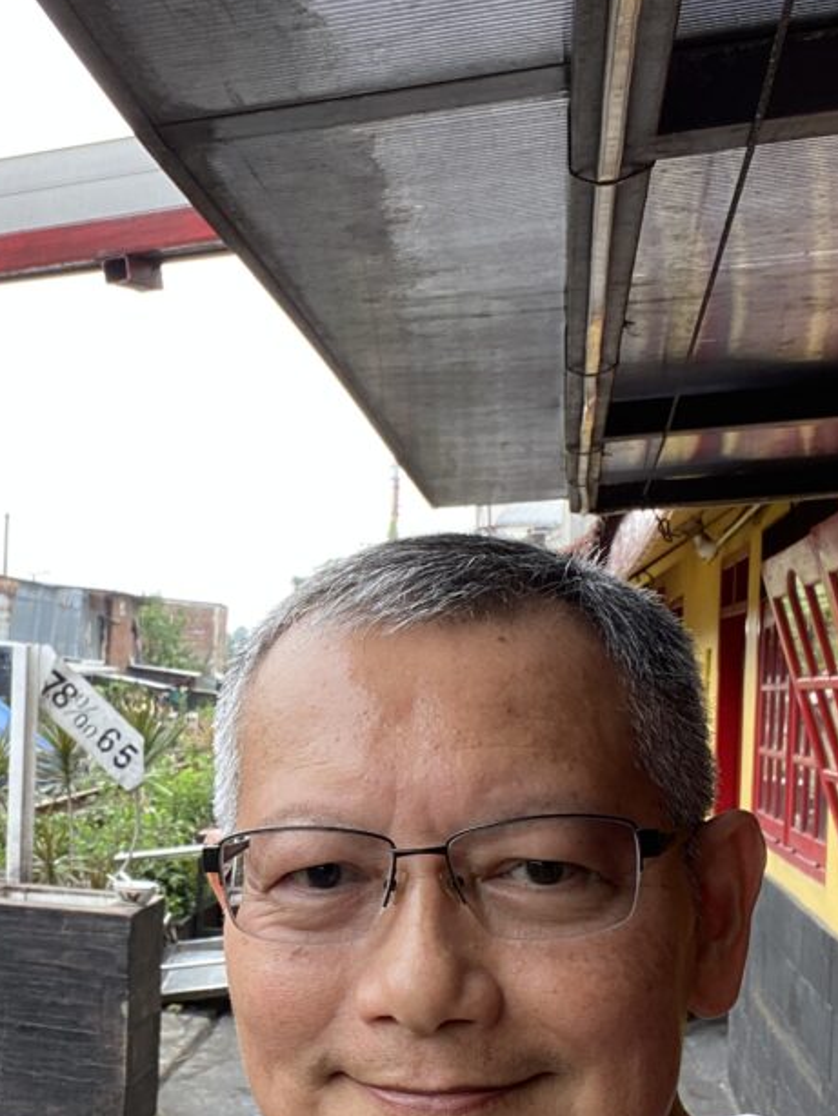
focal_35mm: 50
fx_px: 1613
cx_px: 149
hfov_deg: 28.4
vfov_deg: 37.9
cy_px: 698
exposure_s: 1/122
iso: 25
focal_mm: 2.71
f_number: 2.2
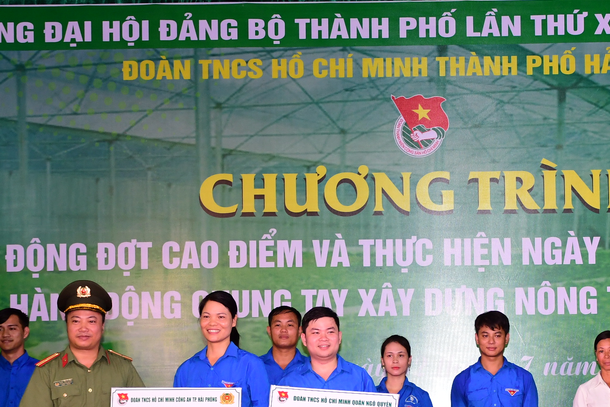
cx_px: 427
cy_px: 295
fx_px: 1813
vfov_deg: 12.8
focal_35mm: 107
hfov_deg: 19.0
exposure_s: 1/200
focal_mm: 34
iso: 800
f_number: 4.5
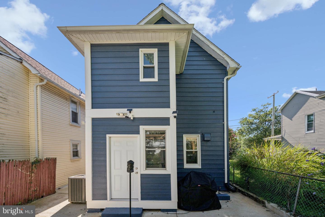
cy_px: 108
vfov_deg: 81.2
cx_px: 162
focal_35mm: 14
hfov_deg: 104.3
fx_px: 126
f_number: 7.1
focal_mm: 14
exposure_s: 1/1250
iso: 400
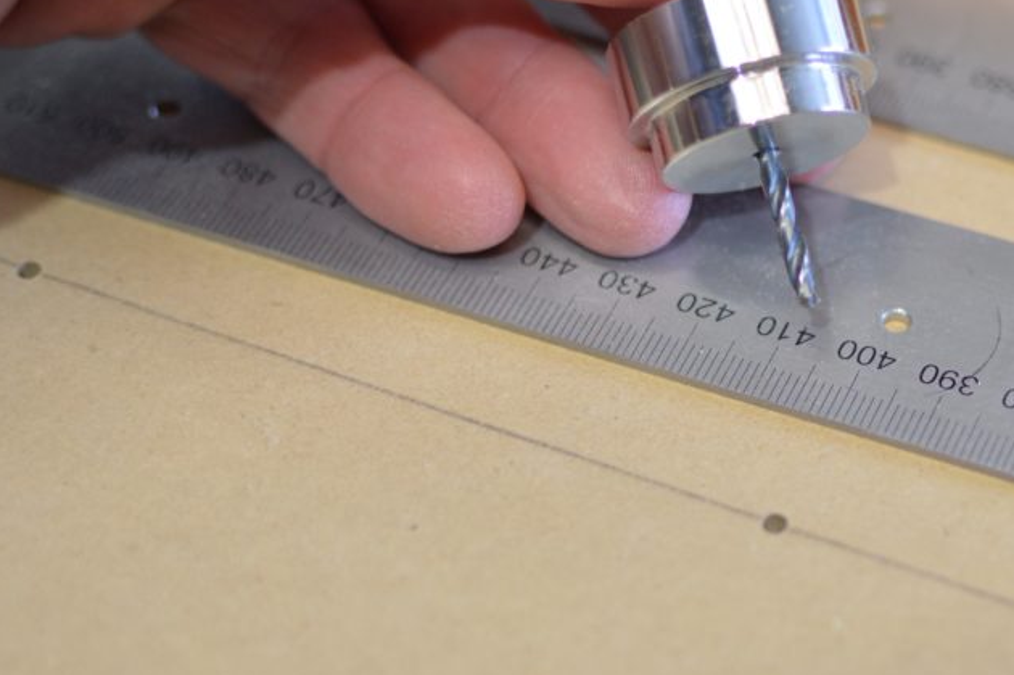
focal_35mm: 100
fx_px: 2813
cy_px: 346
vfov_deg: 13.7
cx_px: 821
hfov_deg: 20.2
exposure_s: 1/200
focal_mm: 35
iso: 200
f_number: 1.8
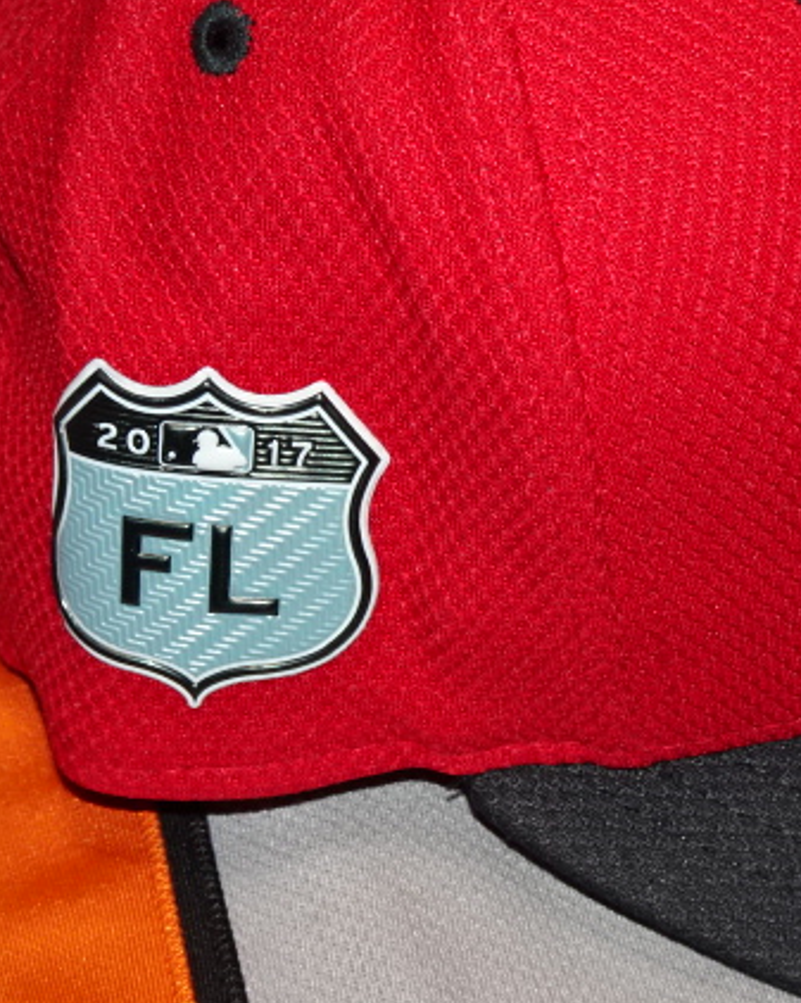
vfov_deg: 24.8
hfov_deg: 19.8
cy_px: 499
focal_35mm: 77
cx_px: 547
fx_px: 2284
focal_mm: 8.84
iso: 200
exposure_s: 1/60
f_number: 4.5
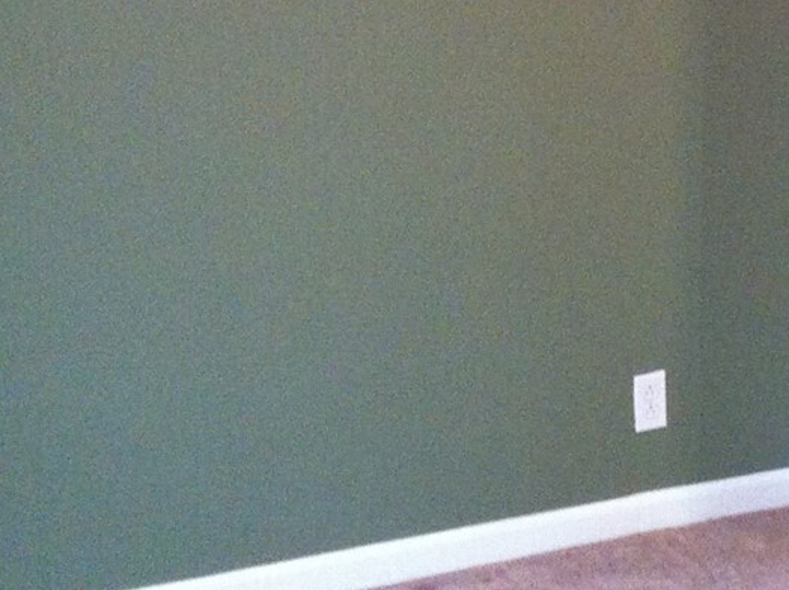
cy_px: 100
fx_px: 2437
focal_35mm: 107
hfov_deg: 18.3
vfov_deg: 13.7
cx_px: 580
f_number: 2.8
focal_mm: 3.85
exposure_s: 1/15
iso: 250
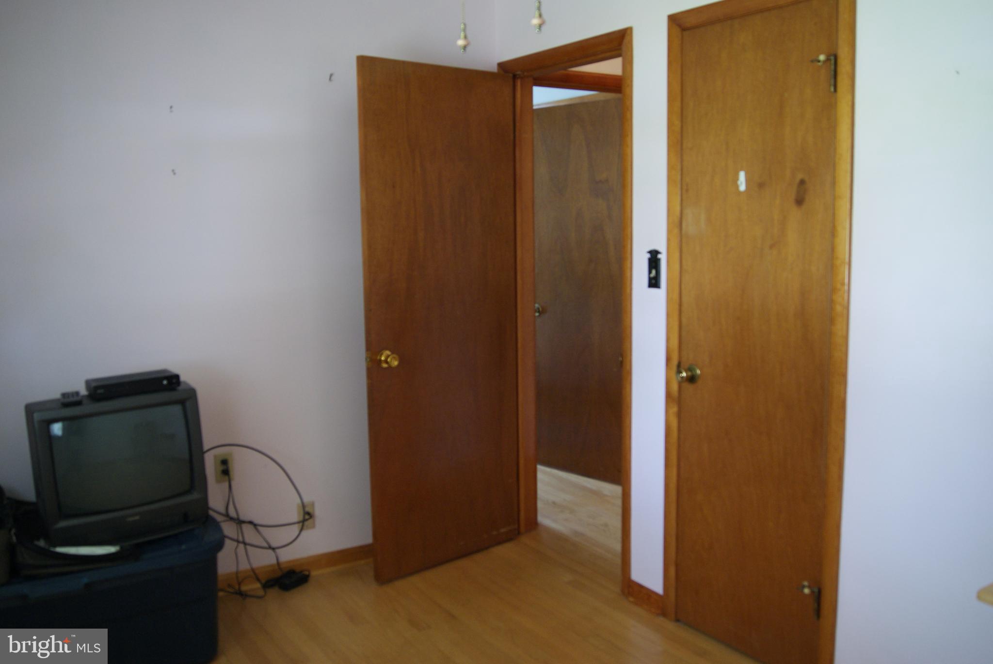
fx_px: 828
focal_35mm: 30
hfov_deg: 61.9
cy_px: 332
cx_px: 496
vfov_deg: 43.7
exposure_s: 1/15
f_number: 4
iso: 400
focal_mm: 20
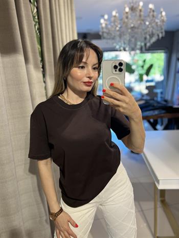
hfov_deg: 53.1
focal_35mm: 26
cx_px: 90
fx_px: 179
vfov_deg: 67.3
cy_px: 119
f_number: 1.5
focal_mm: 5.7
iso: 40
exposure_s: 1/100
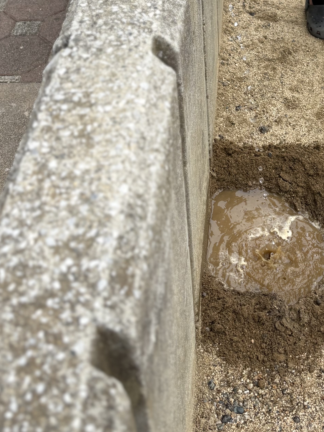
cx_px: 251
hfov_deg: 24.5
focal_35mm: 59
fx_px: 736
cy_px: 100
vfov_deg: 32.0
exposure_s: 1/1001
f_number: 1.6
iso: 50
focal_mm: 5.96
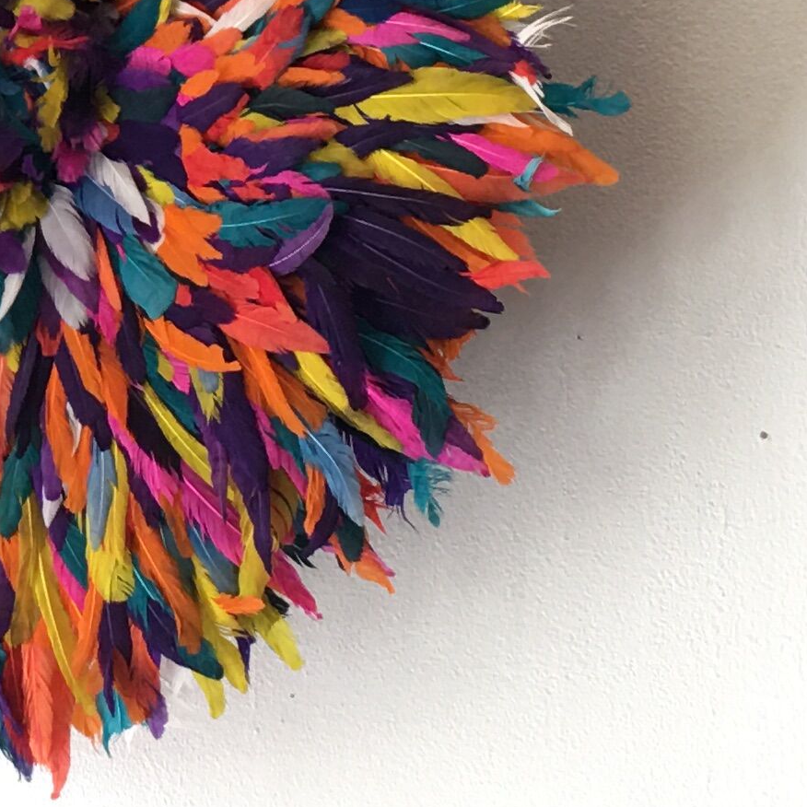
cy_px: 24
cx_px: -90
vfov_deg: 14.6
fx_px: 3112
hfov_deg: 14.4
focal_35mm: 118
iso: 50
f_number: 2.2
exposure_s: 1/33
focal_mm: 4.15
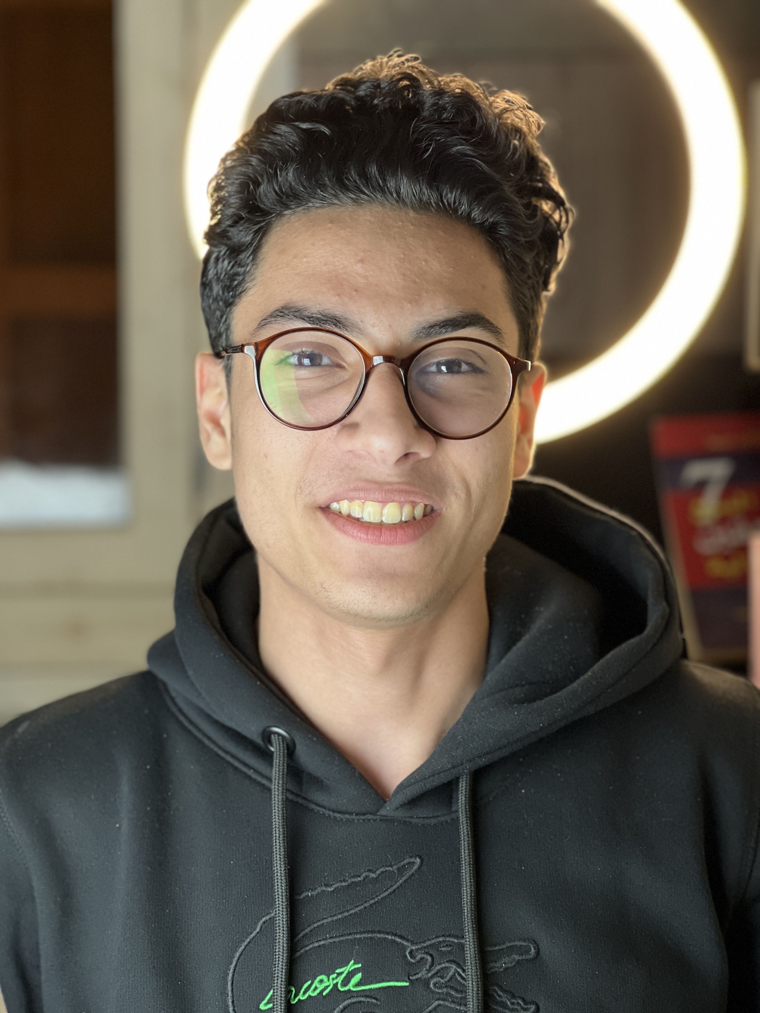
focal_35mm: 77
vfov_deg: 25.3
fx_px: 2254
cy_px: 506
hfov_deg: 19.1
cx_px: 380
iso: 200
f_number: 2.8
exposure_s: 1/33
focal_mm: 9
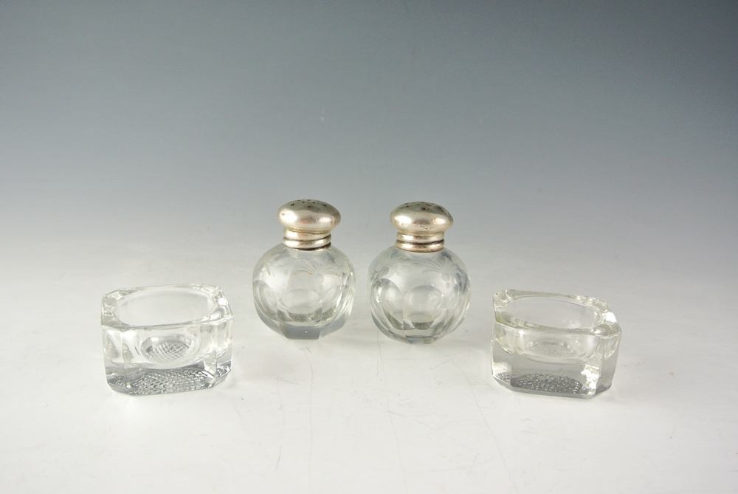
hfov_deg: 53.1
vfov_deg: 37.0
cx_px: 369
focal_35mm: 36
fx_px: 739
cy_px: 247
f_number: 4
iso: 360
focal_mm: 13.6
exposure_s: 1/125
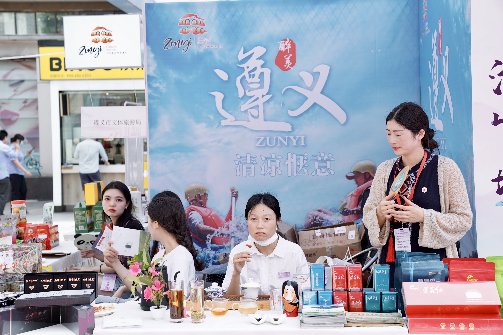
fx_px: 866
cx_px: 252
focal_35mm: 62
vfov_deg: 21.9
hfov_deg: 32.4
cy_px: 168
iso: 200
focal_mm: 62
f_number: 5
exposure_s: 1/160
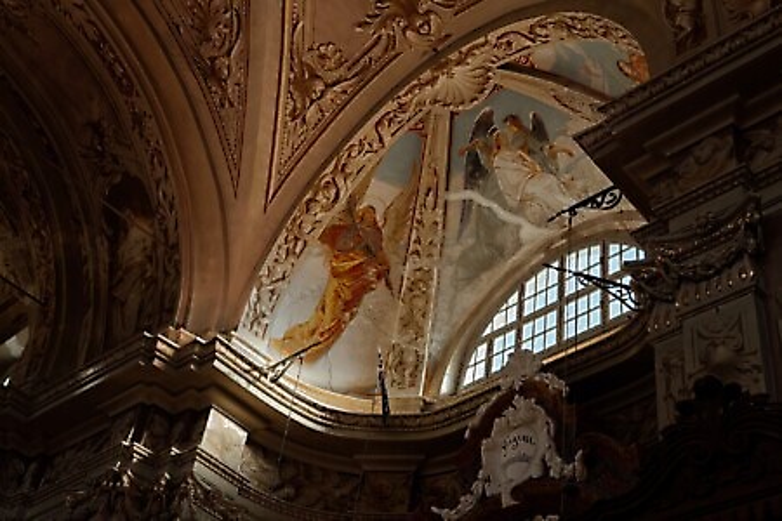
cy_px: 260
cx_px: 391
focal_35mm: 50
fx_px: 1086
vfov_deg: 27.0
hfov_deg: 39.6
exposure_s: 1/125
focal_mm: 50
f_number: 3.2
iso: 160
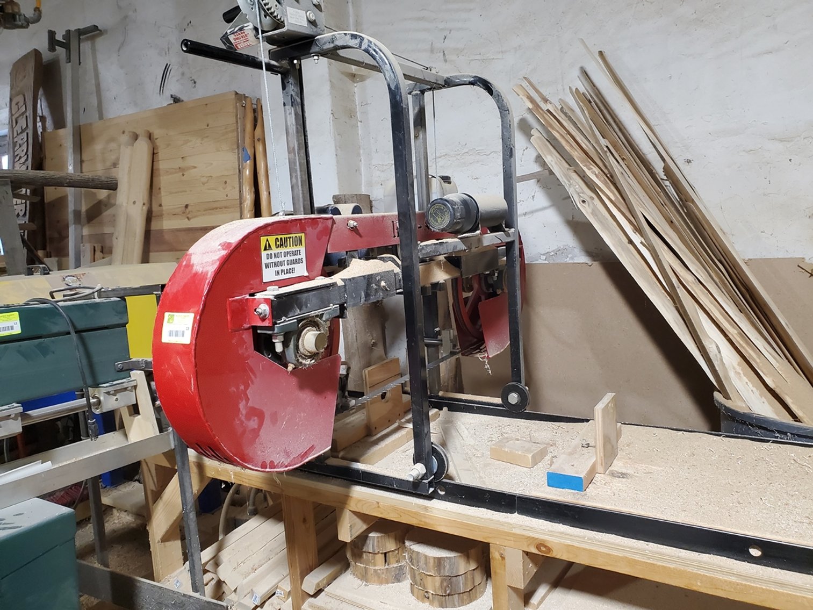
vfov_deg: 53.1
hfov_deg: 67.3
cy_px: 305
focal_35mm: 26
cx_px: 406
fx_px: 611
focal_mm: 4.3
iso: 400
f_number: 2.4
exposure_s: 1/40
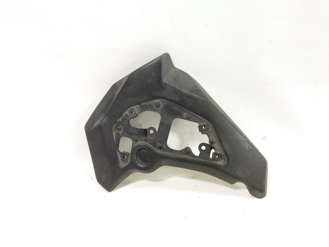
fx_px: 257
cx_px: 164
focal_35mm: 27
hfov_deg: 65.3
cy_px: 124
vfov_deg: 51.4
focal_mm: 4.71
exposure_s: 1/50
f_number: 1.79
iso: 123
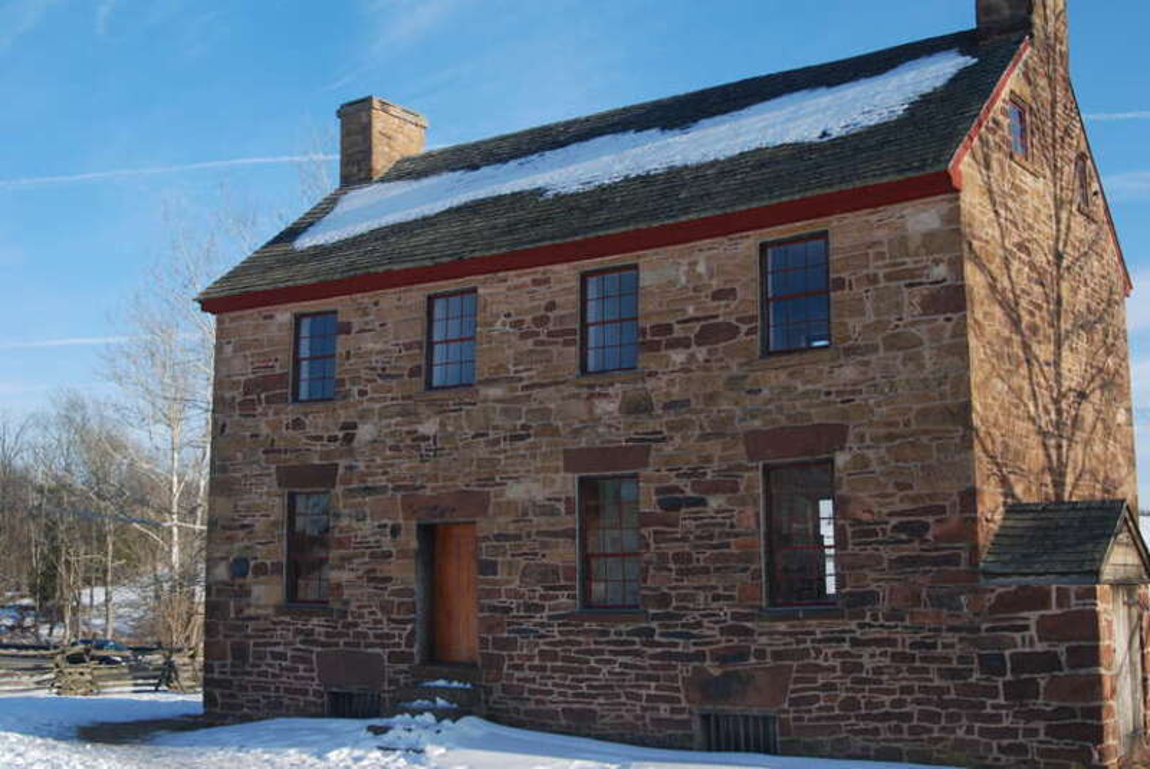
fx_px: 2494
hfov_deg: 26.0
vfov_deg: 17.5
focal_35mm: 78
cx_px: 575
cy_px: 384
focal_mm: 52
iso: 100
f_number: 6.3
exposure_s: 1/160
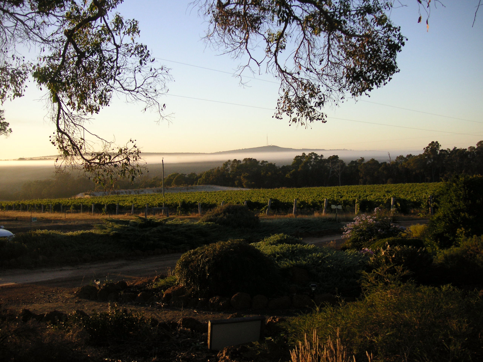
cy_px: 181
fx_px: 516
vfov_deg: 38.7
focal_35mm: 37
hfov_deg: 50.1
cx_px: 242
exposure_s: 1/350
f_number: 2.8
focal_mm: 6.1
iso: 50
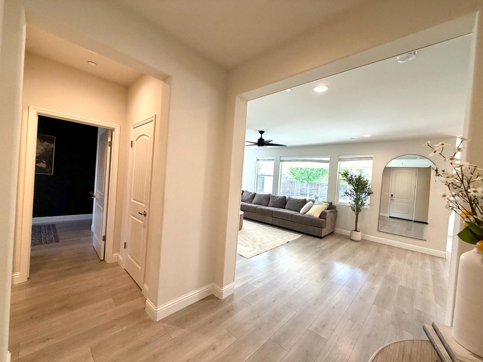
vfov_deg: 85.7
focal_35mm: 14
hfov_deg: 102.1
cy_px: 181
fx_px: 195
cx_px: 242
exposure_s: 1/120
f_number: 2.2
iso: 250
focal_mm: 2.22
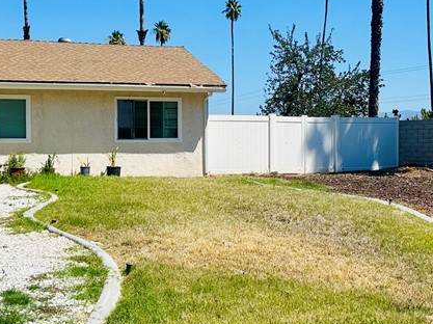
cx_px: 225
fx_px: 737
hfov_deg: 32.7
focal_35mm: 59
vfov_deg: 24.8
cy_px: 137
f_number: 1.78
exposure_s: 1/7042
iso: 80
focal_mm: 6.86
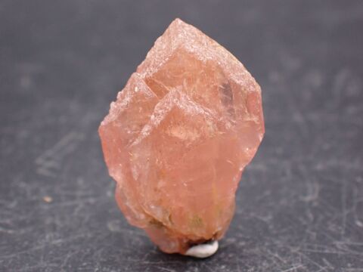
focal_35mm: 100
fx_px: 1049
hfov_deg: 19.6
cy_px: 136
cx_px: 182
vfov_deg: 14.8
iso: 640
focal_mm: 18
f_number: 4.9
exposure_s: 1/400
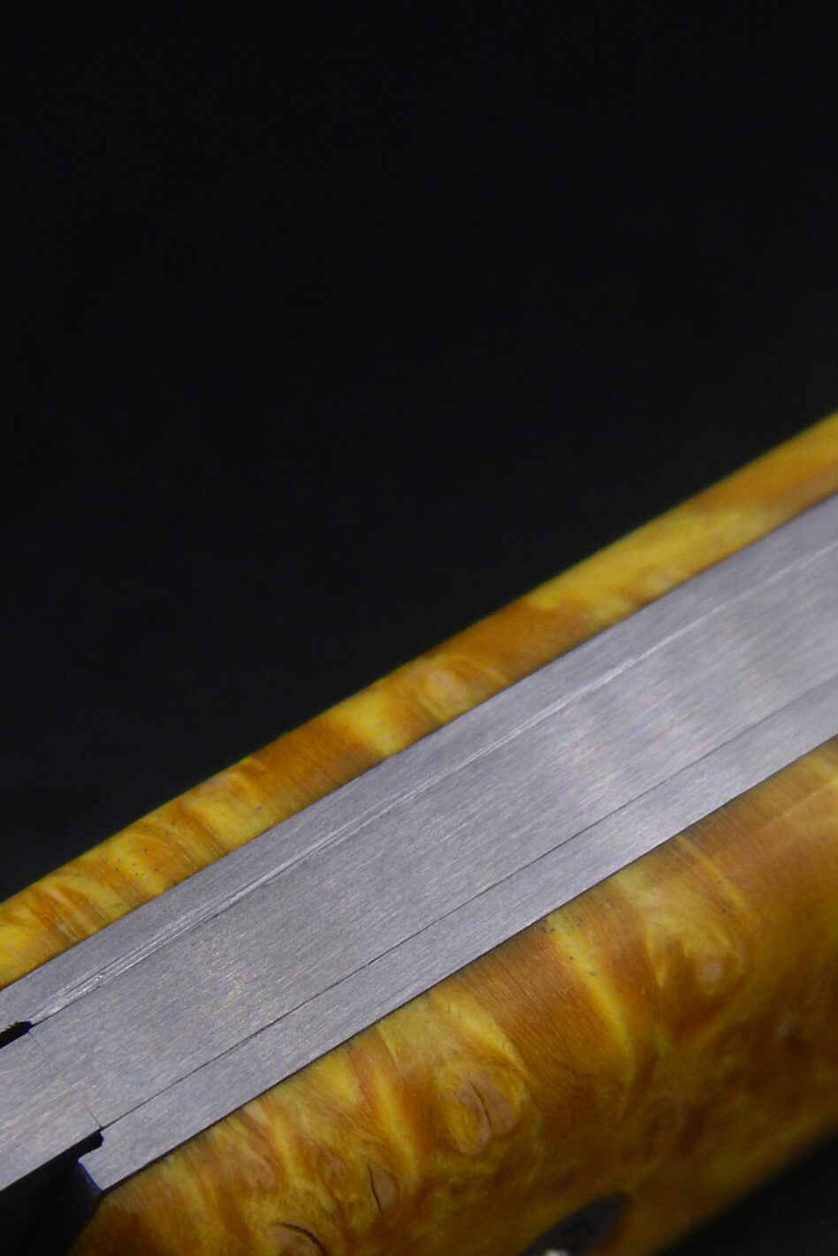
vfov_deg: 27.2
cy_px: 977
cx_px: 255
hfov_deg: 18.6
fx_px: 2549
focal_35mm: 73
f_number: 4
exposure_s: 1/30
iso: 220
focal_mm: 7
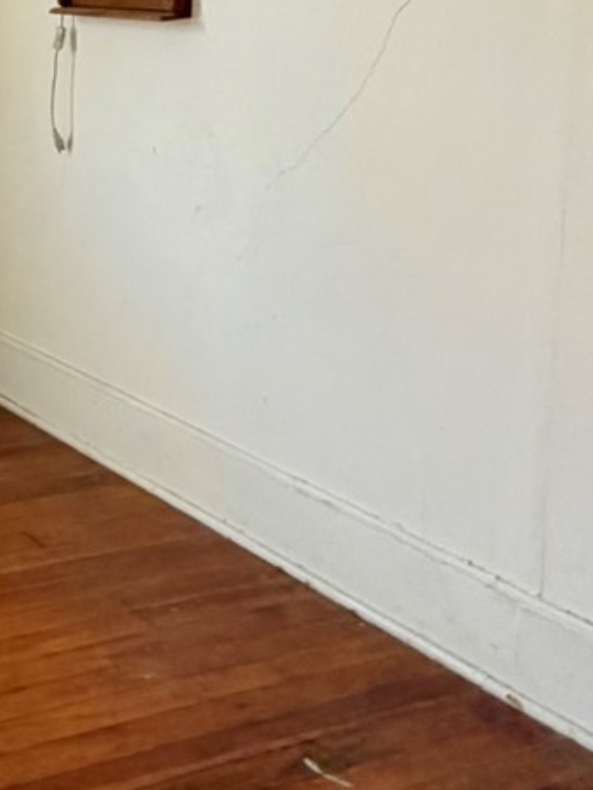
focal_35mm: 59
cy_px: 130
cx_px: -175
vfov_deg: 31.6
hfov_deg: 22.3
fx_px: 1348
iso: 160
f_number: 2.2
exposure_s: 1/121
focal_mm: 2.22
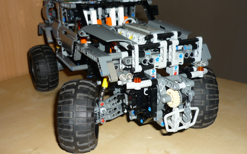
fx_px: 276
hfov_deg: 48.2
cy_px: 71
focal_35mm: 41
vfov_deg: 31.2
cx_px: 124
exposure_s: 1/30
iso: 100
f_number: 2.8
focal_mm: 5.5
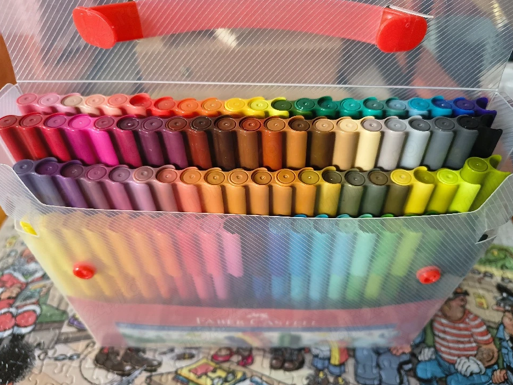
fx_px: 370
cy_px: 187
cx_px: 258
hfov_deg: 69.4
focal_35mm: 25
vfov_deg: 54.9
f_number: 1.8
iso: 420
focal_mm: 5.56
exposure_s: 1/100
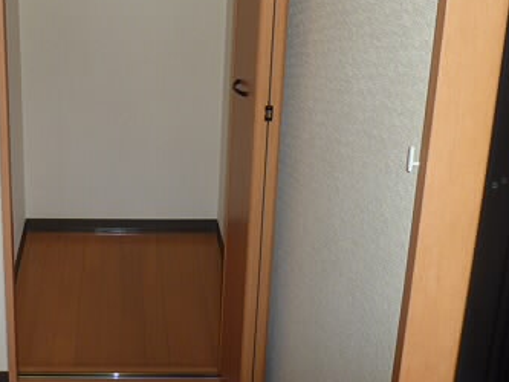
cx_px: 119
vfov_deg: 28.9
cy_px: 28
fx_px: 706
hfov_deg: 38.5
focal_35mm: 48
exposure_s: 1/30
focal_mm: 4.4
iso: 100
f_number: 2.8
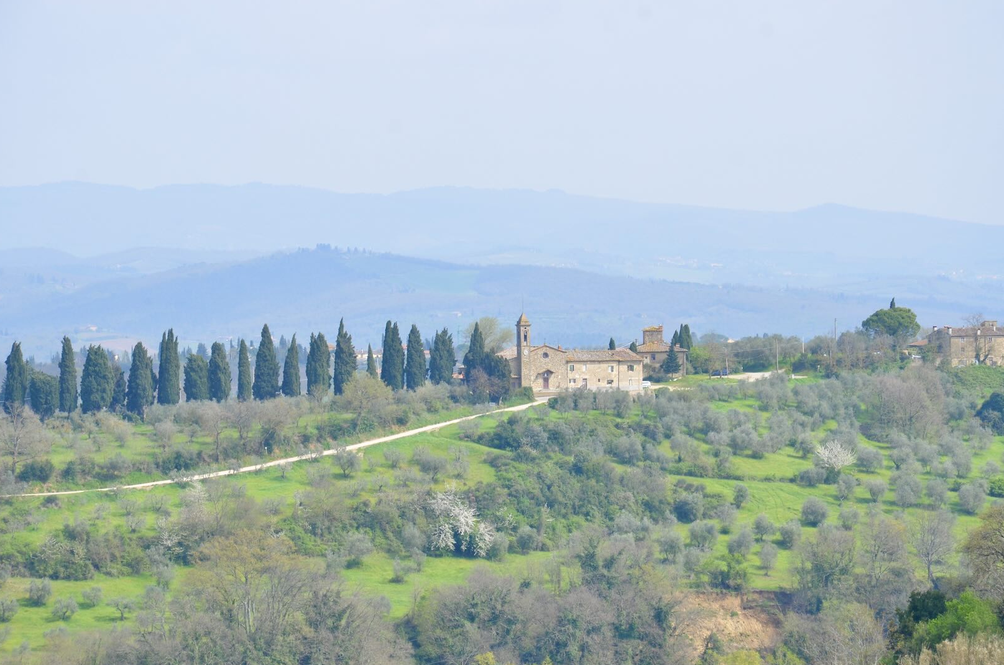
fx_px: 4885
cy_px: 345
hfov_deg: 11.7
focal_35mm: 176
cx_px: 541
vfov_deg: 7.8
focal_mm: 105
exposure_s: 1/500
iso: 400
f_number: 11
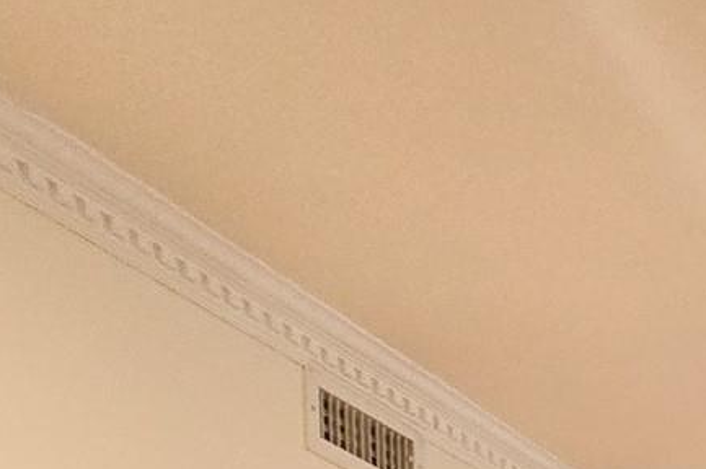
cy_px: 1089
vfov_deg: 14.7
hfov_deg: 20.0
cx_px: 1342
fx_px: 1254
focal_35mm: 64
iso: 200
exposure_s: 1/60
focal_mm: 2.2
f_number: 2.2
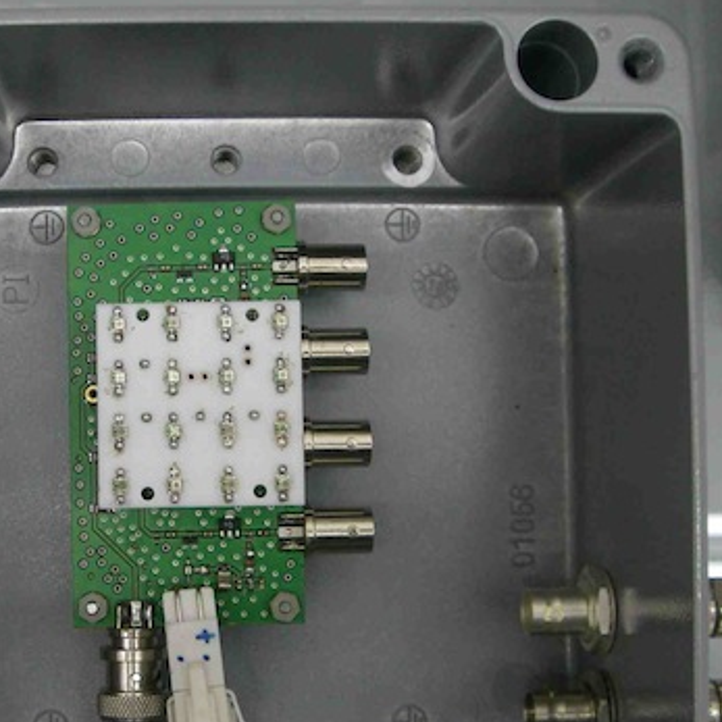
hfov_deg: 27.4
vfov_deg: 27.6
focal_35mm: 62
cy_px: 439
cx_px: 208
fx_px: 1463
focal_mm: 6.2
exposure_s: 1/50
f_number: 2.7
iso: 160
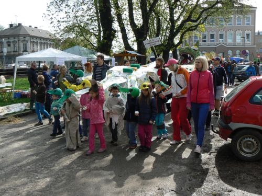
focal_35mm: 36
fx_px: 272
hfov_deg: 51.4
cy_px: 98
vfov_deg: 39.7
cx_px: 131
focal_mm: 6
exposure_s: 1/320
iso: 80
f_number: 5.6
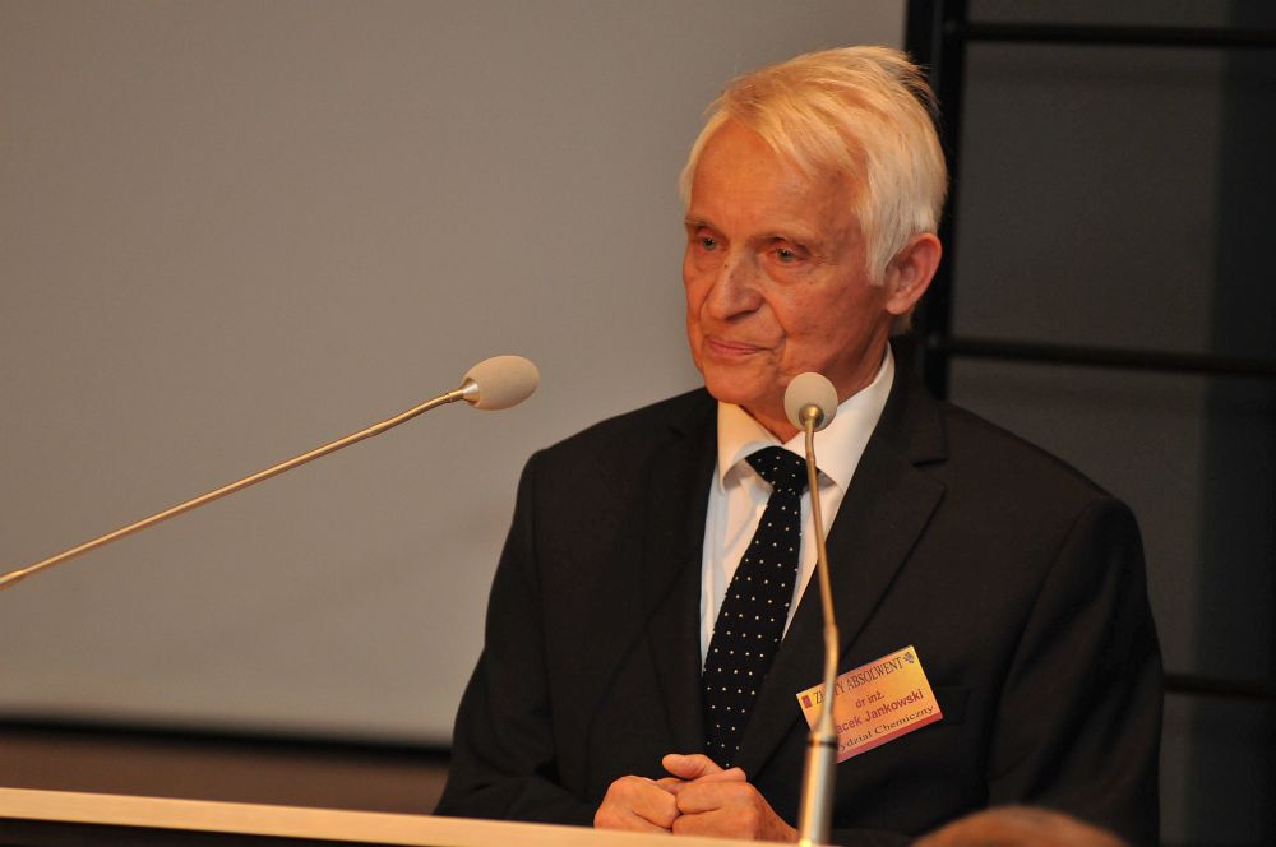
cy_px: 424
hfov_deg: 7.4
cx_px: 638
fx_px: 9823
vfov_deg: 4.9
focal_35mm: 278
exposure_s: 1/100
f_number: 3.2
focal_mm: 185
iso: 1000
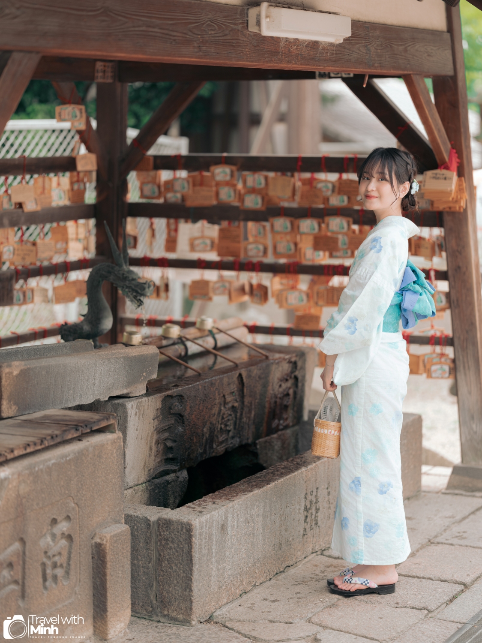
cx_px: 241
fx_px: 1615
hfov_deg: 17.0
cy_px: 322
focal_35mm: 87
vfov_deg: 22.5
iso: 200
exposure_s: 1/500
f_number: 2
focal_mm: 110
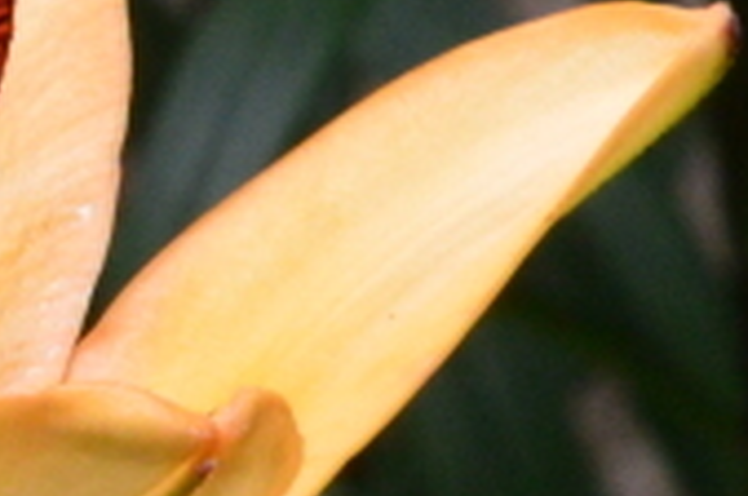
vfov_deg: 1.1
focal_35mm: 1229
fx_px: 25488
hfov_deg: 1.7
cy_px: 321
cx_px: -1186
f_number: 20
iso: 2000
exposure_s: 1/250
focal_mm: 135
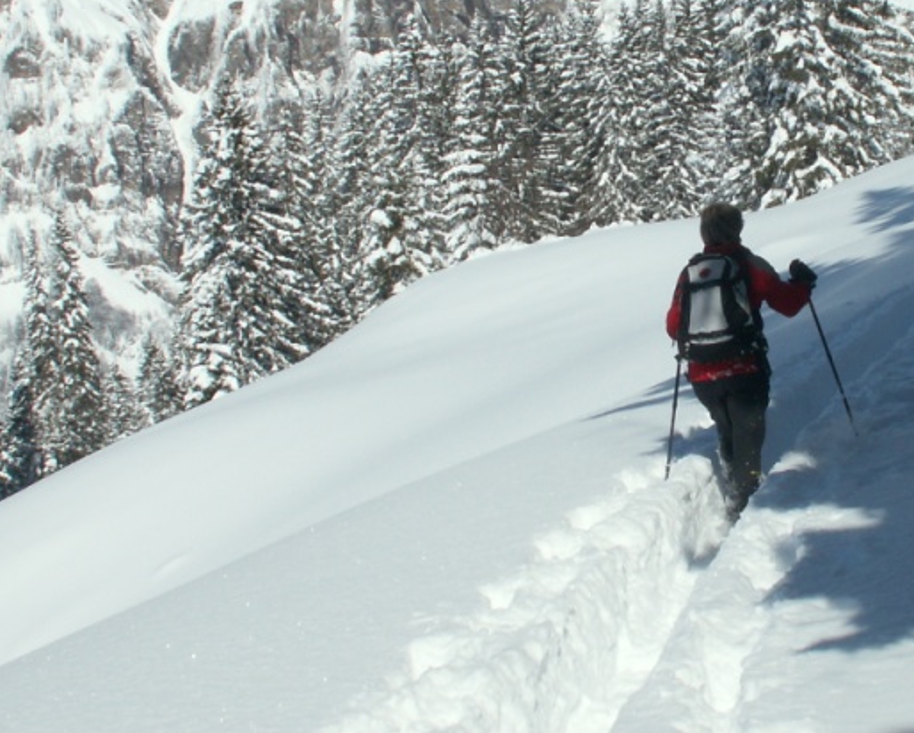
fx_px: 1841
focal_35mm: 68
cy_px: 265
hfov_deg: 27.3
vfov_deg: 22.4
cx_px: 733
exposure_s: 1/400
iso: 50
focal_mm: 5.86
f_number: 8
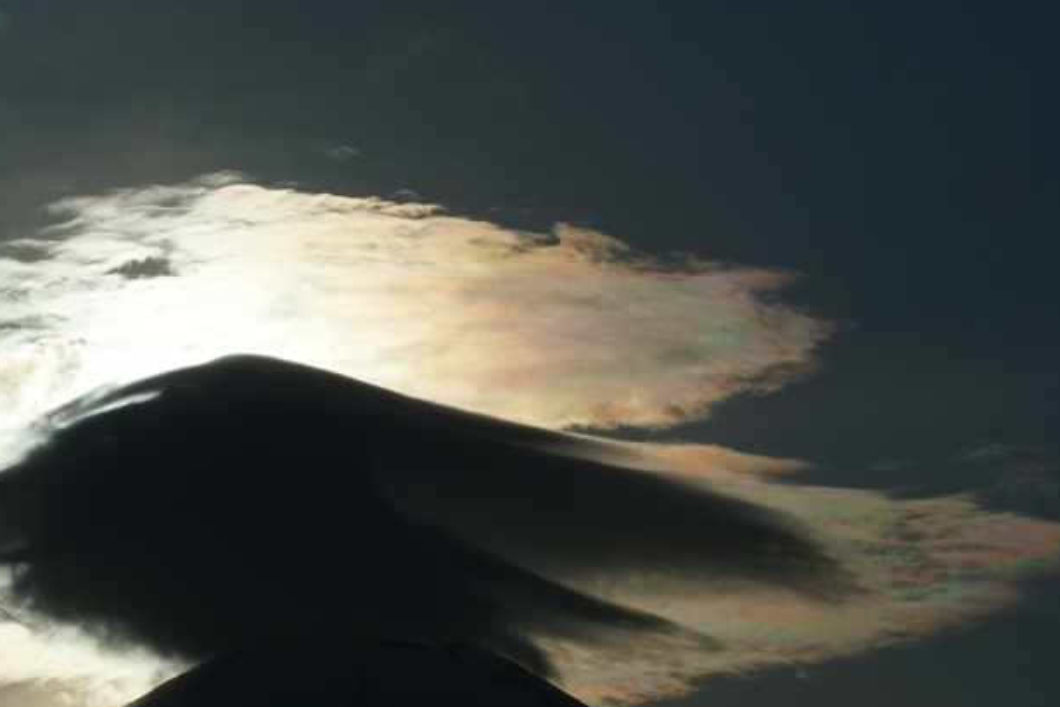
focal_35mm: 147
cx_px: 380
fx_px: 4319
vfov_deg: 9.4
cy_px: 418
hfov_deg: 14.0
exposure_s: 1/2000
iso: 200
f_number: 22
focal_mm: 75
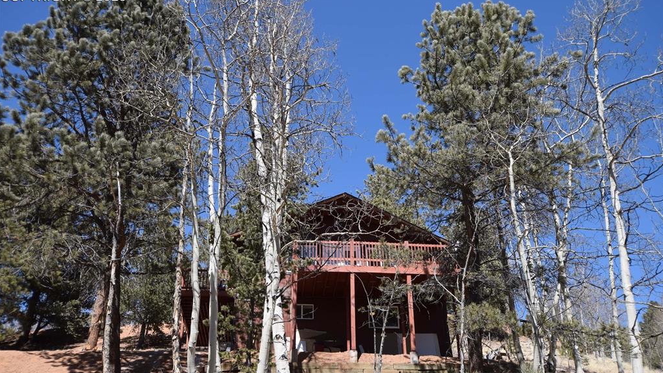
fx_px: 668
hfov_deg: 52.8
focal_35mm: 38
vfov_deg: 31.2
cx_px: 332
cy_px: 188
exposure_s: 1/250
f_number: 8
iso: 200
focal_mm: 24
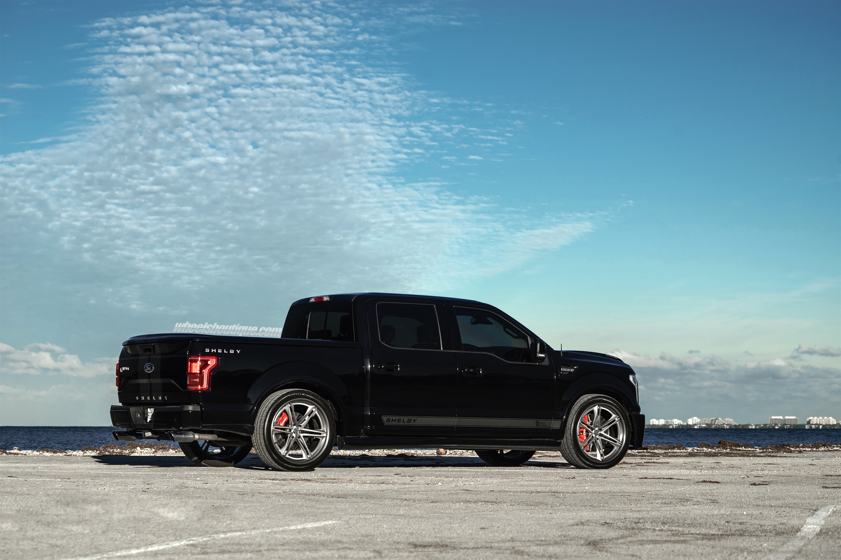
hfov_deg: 24.2
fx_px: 1962
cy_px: 280
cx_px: 420
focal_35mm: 84
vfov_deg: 16.3
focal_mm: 84
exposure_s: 1/125
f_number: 7.1
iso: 125
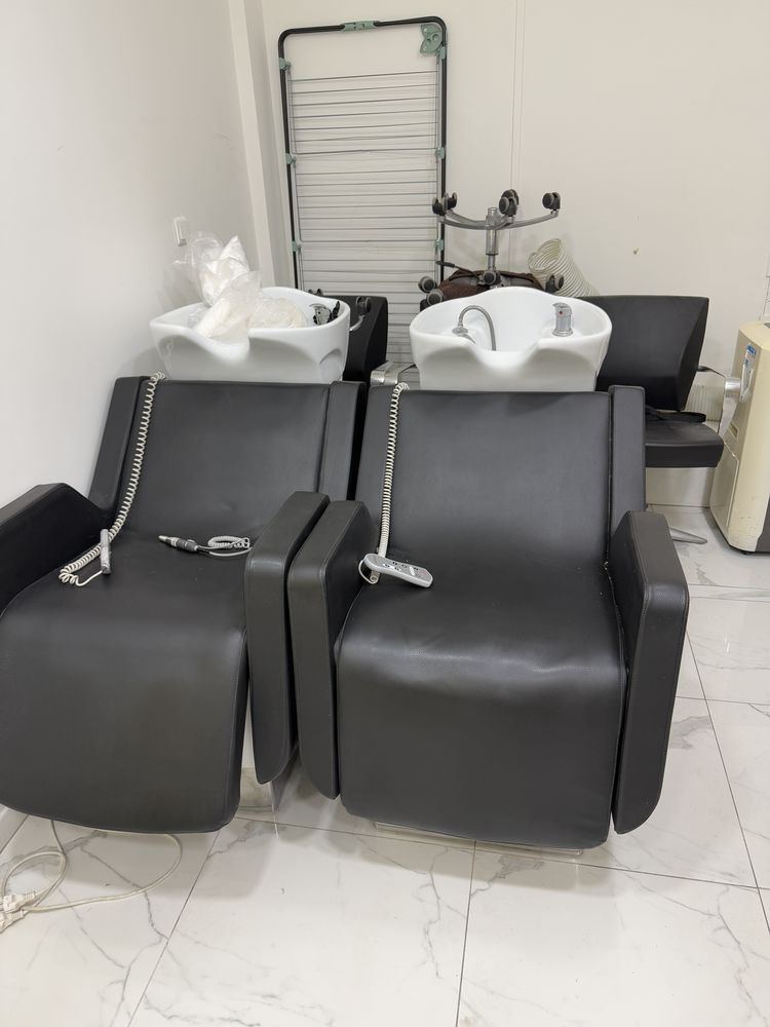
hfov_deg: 56.8
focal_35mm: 24
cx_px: 385
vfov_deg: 71.6
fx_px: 712
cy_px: 514
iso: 125
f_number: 1.78
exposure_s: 1/50
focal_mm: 6.76
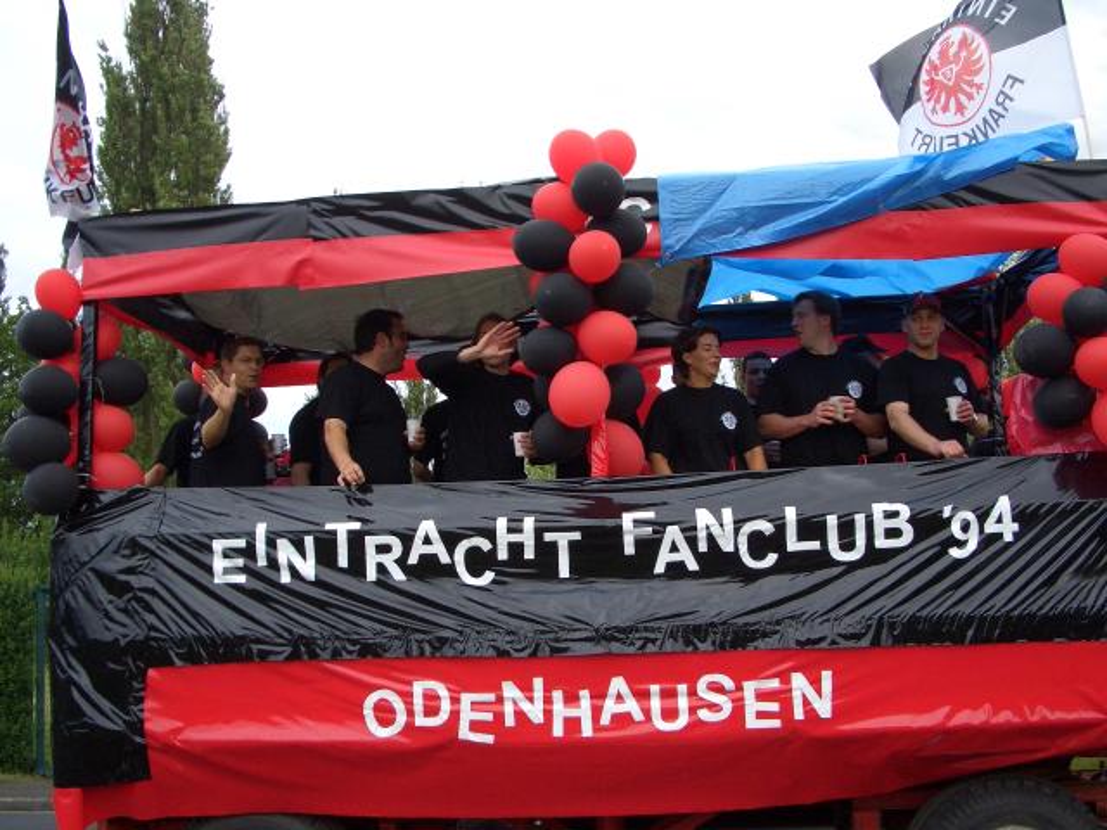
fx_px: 1119
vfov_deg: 40.7
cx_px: 554
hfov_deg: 52.6
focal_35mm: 35
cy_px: 415
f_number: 4.3
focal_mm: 5.8
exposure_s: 1/500
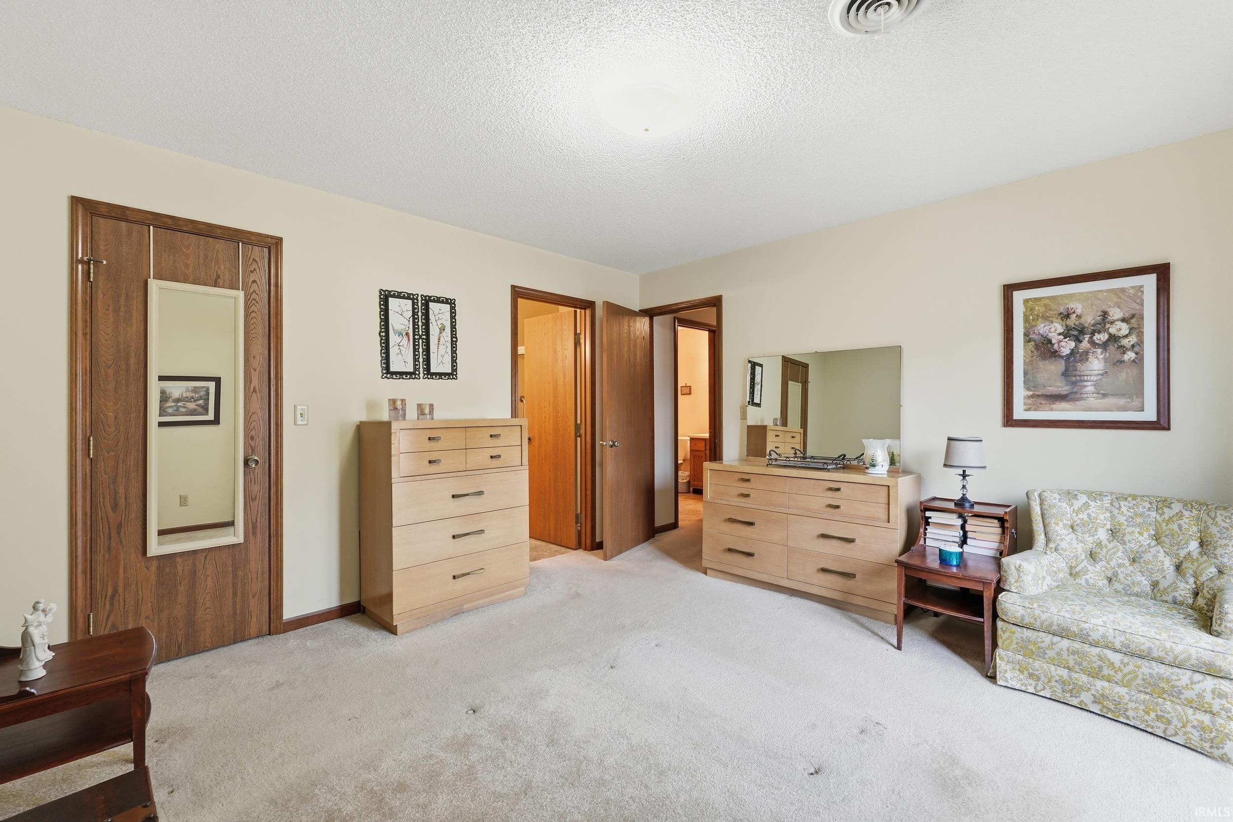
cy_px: 411
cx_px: 616
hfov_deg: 100.4
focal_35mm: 15
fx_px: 514
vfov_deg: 77.3
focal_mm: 10
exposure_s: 1/80
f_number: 9
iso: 640
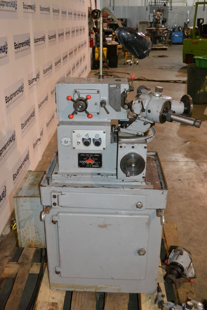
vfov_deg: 49.6
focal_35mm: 39
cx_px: 104
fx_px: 336
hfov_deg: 34.2
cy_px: 155
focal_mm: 26
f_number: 4.2
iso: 3200
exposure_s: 1/60
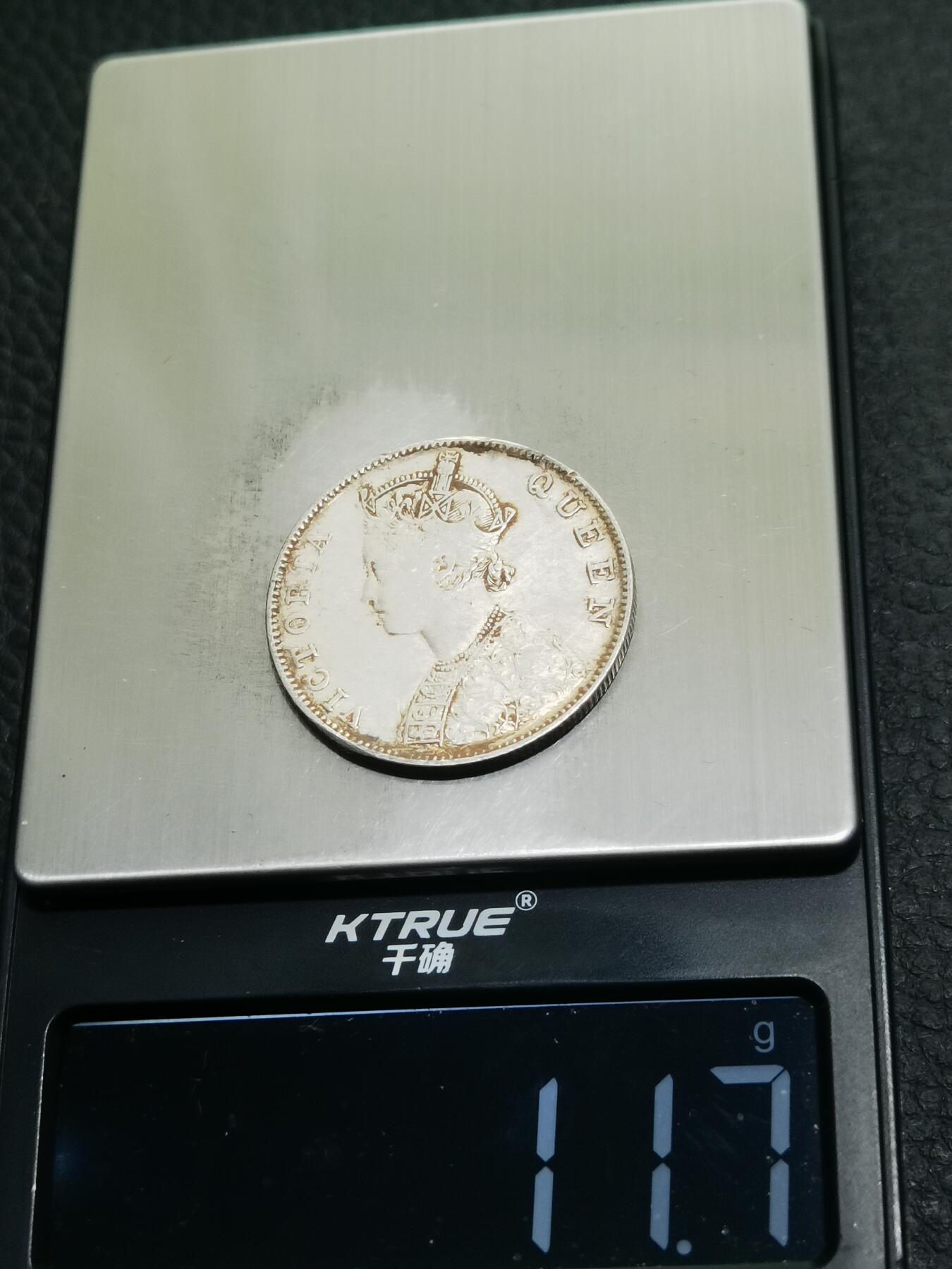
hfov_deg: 23.7
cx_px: 476
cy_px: 634
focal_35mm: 62
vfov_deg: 31.2
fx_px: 2273
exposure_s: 1/100
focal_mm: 6.67
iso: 80
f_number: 1.9
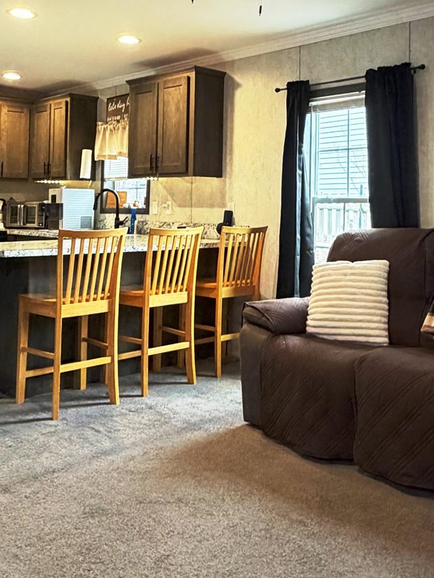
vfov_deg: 48.0
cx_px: 292
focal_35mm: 38
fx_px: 635
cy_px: 181
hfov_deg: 37.3
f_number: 2.2
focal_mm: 2.22
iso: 400
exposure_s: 1/60
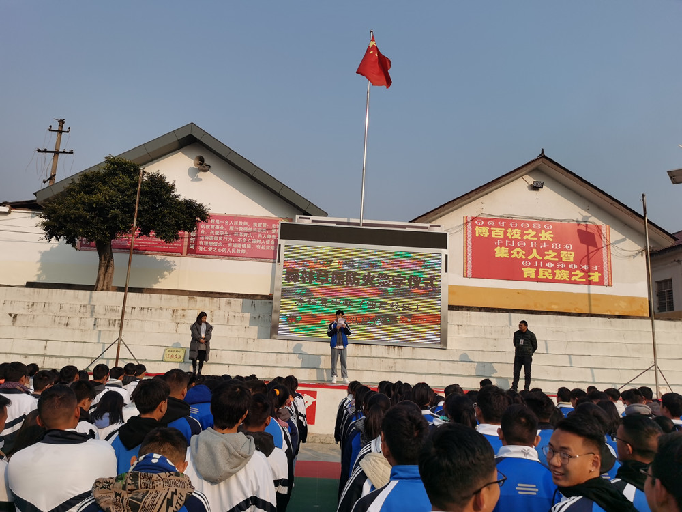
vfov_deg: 51.4
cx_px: 341
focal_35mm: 27
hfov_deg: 65.3
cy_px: 256
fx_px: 532
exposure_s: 1/5155
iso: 50
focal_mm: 5.56
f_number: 1.6
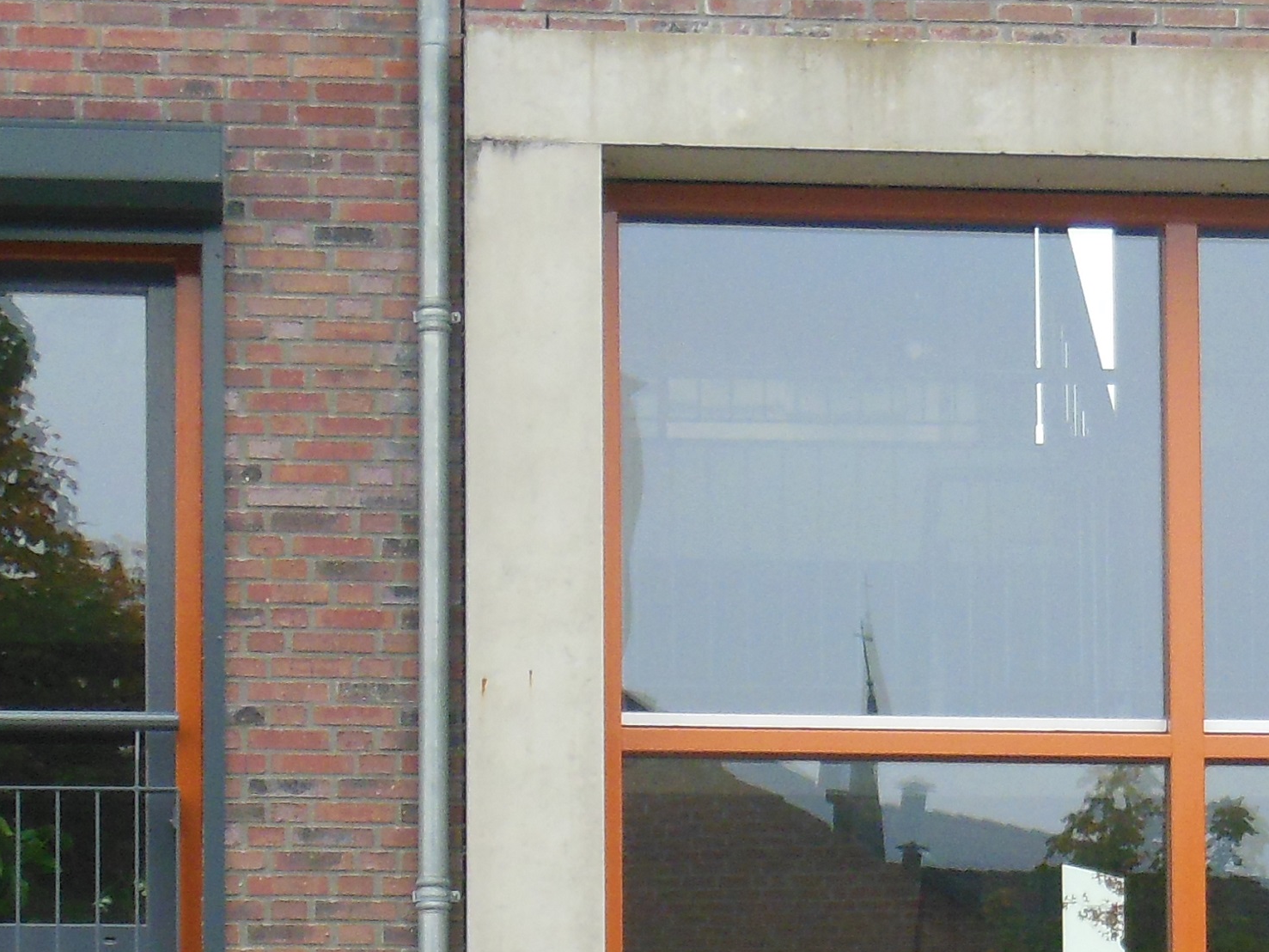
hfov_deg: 11.2
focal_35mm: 175
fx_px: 6416
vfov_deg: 8.4
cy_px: 1232
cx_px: 1183
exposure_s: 1/200
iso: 400
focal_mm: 11.7
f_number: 4.3
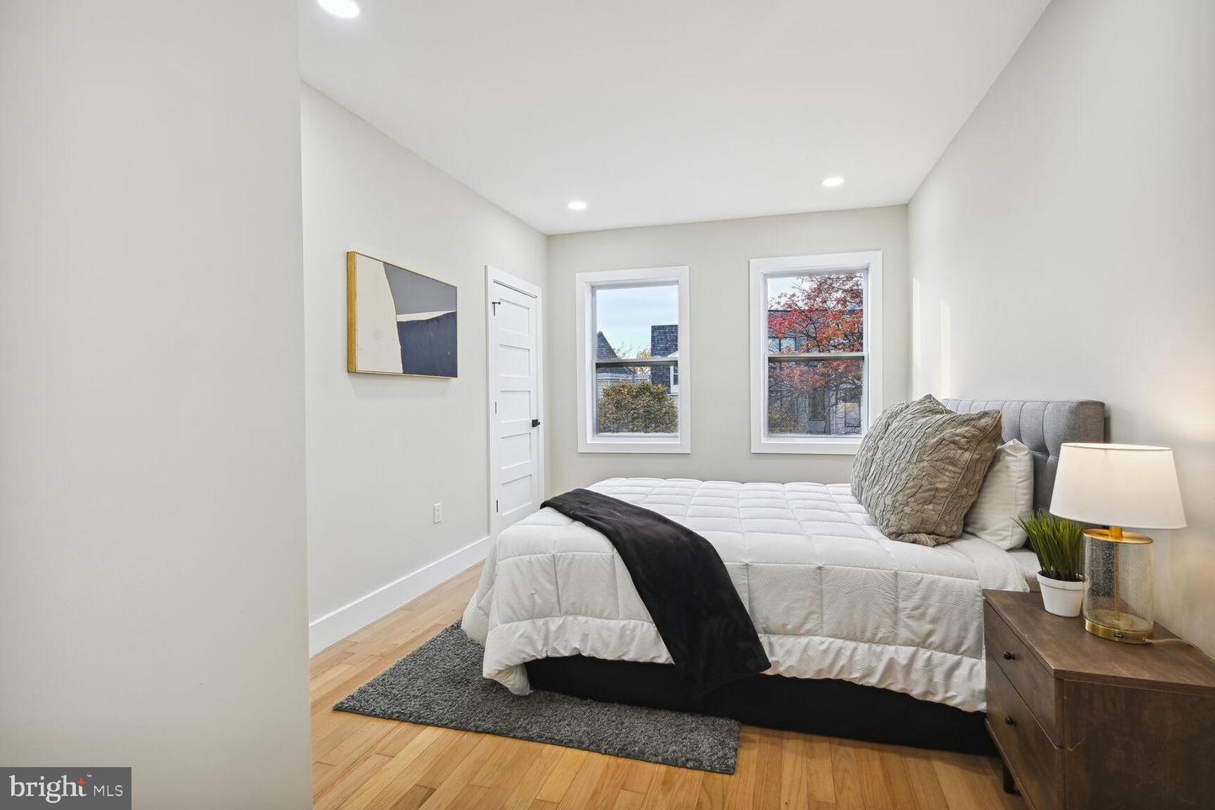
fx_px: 540
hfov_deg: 96.7
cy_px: 405
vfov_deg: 73.7
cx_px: 608
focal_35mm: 16
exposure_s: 1/25
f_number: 9
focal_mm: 16
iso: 200
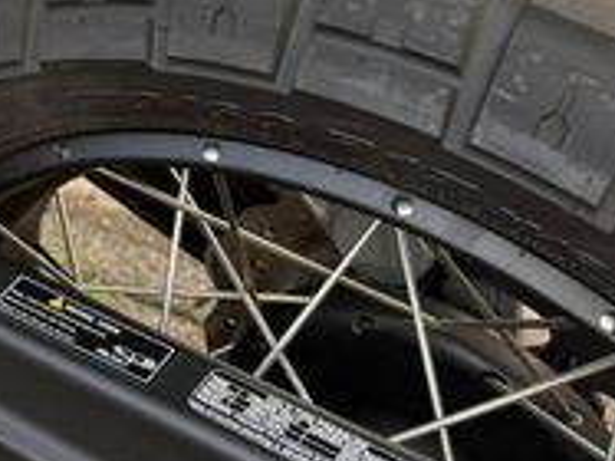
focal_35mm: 82
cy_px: -214
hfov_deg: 21.2
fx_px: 1456
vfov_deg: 16.5
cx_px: -227
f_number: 1.78
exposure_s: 1/514
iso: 100
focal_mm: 6.76
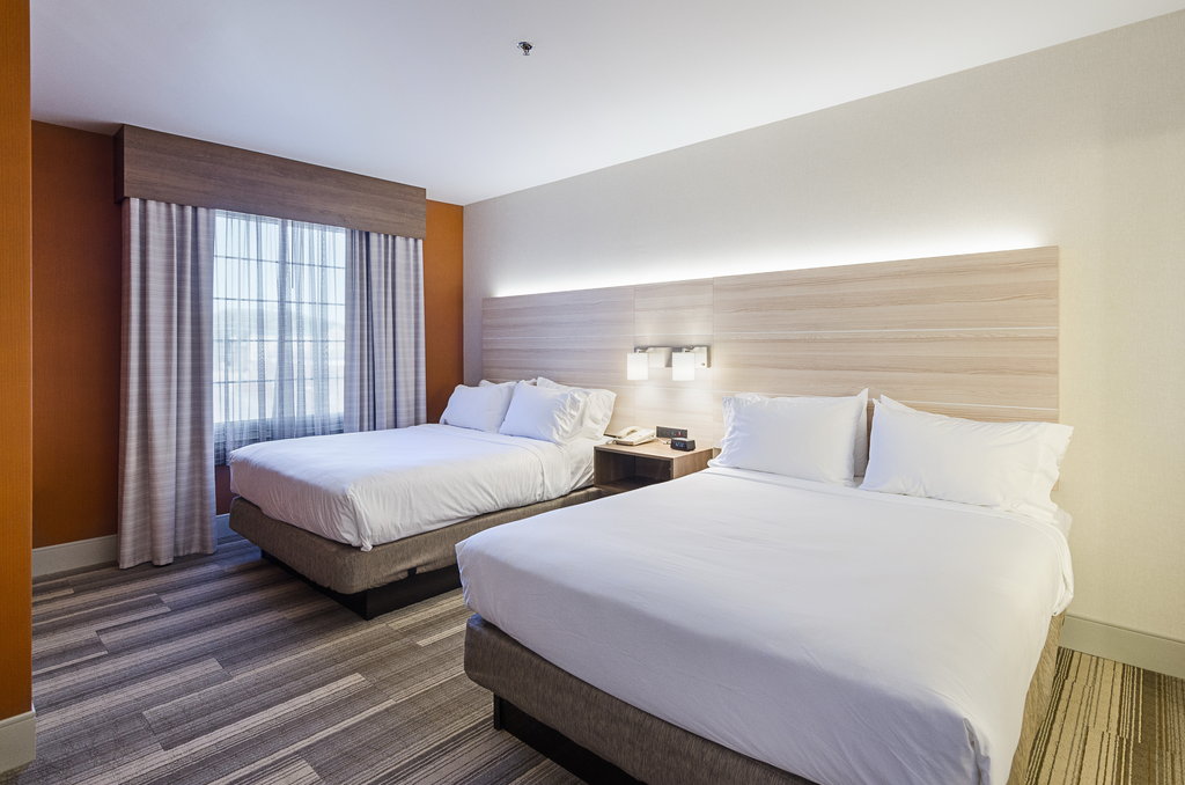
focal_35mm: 16
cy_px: 392
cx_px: 592
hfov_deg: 95.1
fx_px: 542
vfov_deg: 71.8
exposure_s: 2
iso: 320
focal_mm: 11
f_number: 7.1
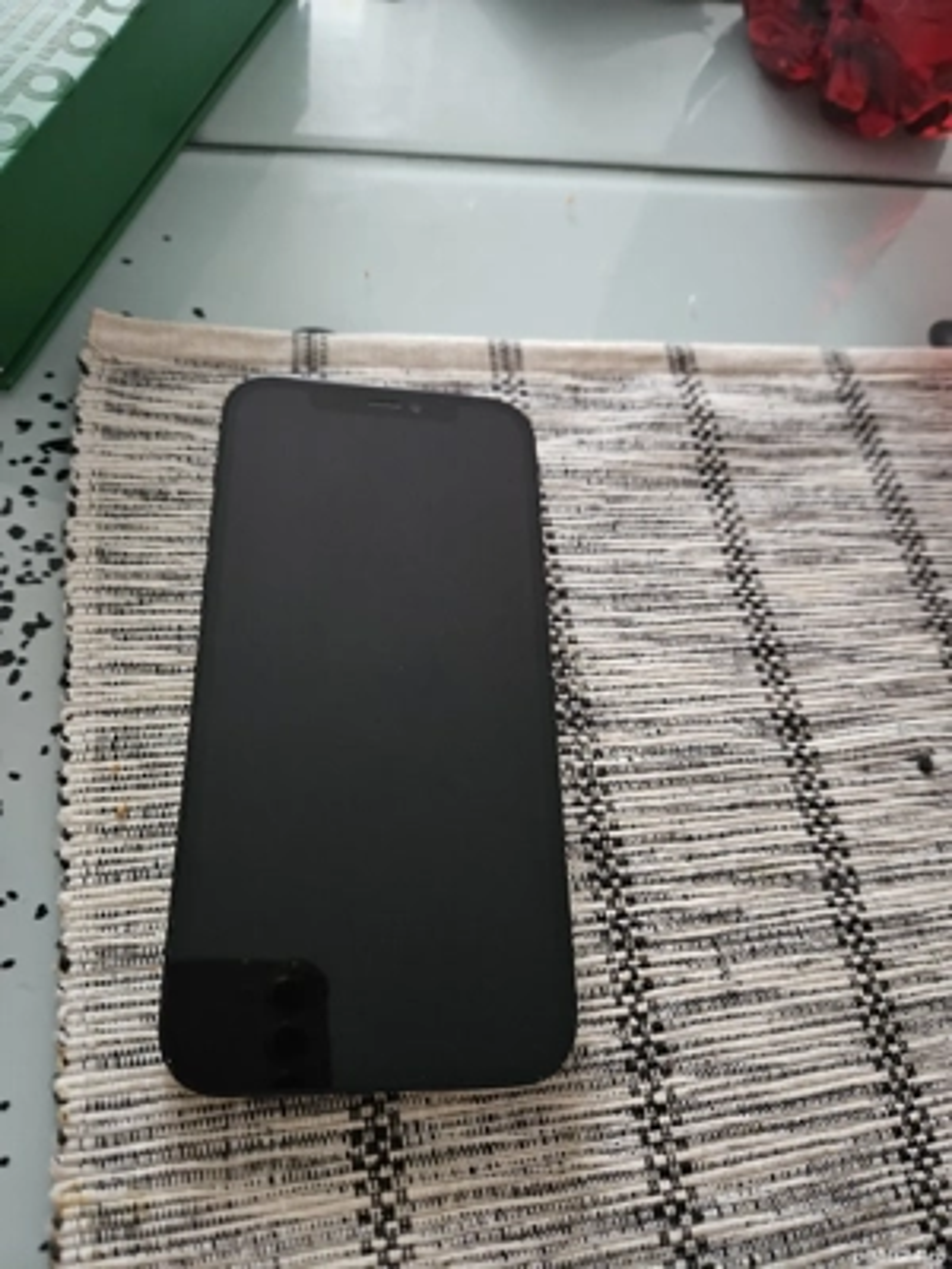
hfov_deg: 58.9
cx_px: 476
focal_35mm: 23
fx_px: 843
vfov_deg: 73.9
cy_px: 634
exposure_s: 1/25
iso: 1000
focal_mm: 5.4
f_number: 1.8
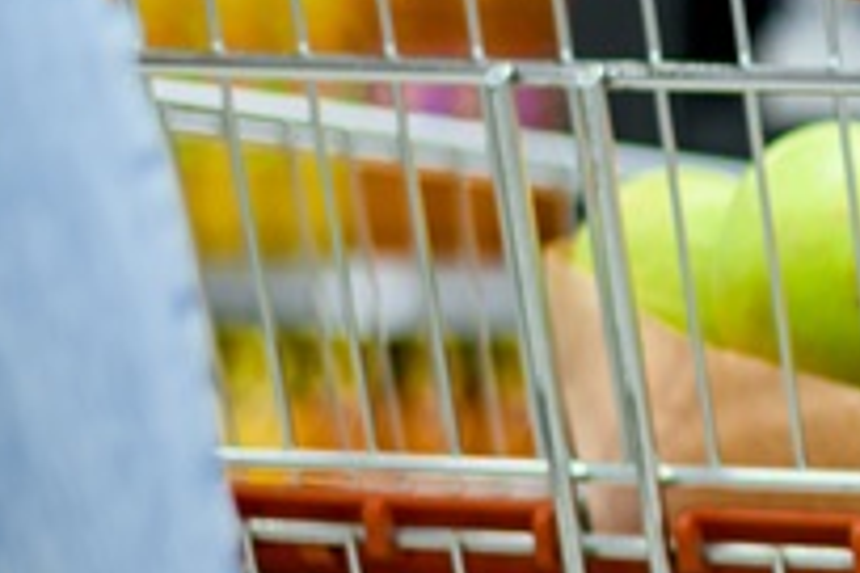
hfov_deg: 8.7
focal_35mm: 221
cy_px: 423
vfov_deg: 6.2
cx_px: 1842
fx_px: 5279
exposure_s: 1/125
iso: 200
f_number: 1.8
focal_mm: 50
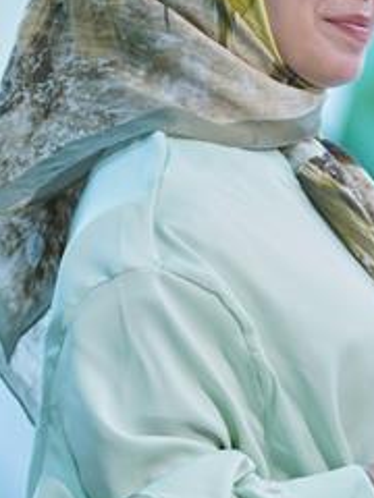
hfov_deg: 6.5
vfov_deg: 8.6
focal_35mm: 229
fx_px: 3299
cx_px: 220
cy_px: 139
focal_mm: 123
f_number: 3.5
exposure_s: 1/200
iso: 640
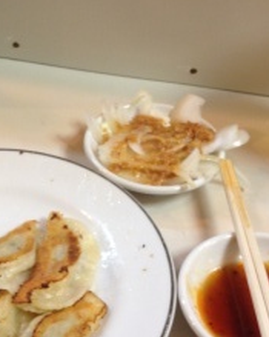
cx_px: 42
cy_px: 168
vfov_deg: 27.1
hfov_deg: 21.5
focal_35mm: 70
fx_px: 697
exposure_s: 1/20
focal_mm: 4.28
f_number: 2.4
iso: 100
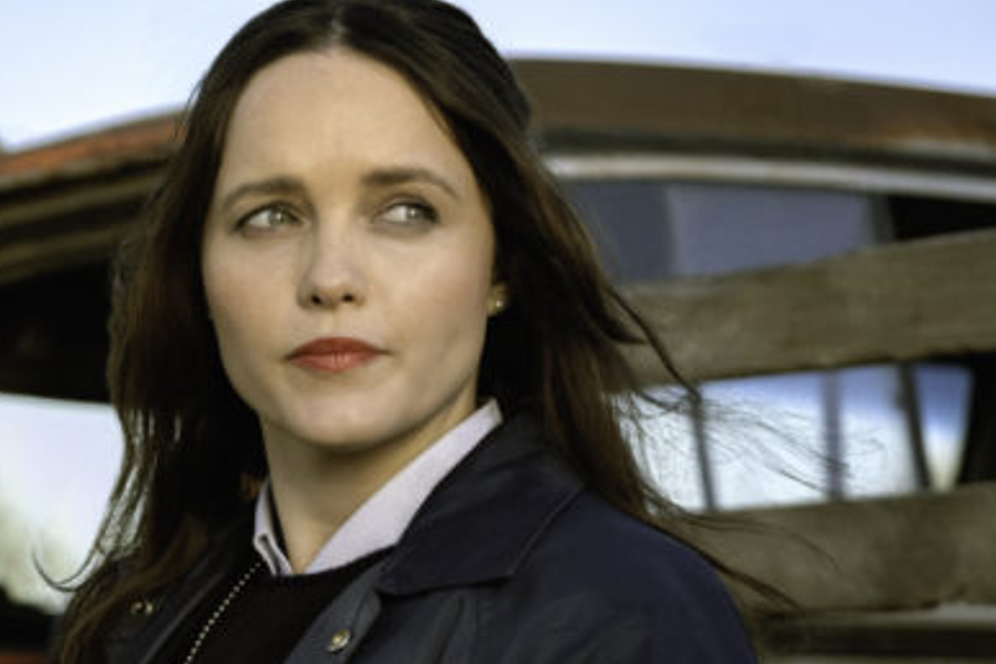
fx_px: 4122
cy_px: 553
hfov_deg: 13.6
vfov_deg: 9.2
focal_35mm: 149
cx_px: 64
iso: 320
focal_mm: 50
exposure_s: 1/500
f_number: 3.6
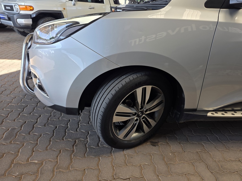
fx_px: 161
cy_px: 90
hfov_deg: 73.9
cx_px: 121
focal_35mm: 23
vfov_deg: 58.9
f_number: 1.7
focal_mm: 6.25
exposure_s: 1/180
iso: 50
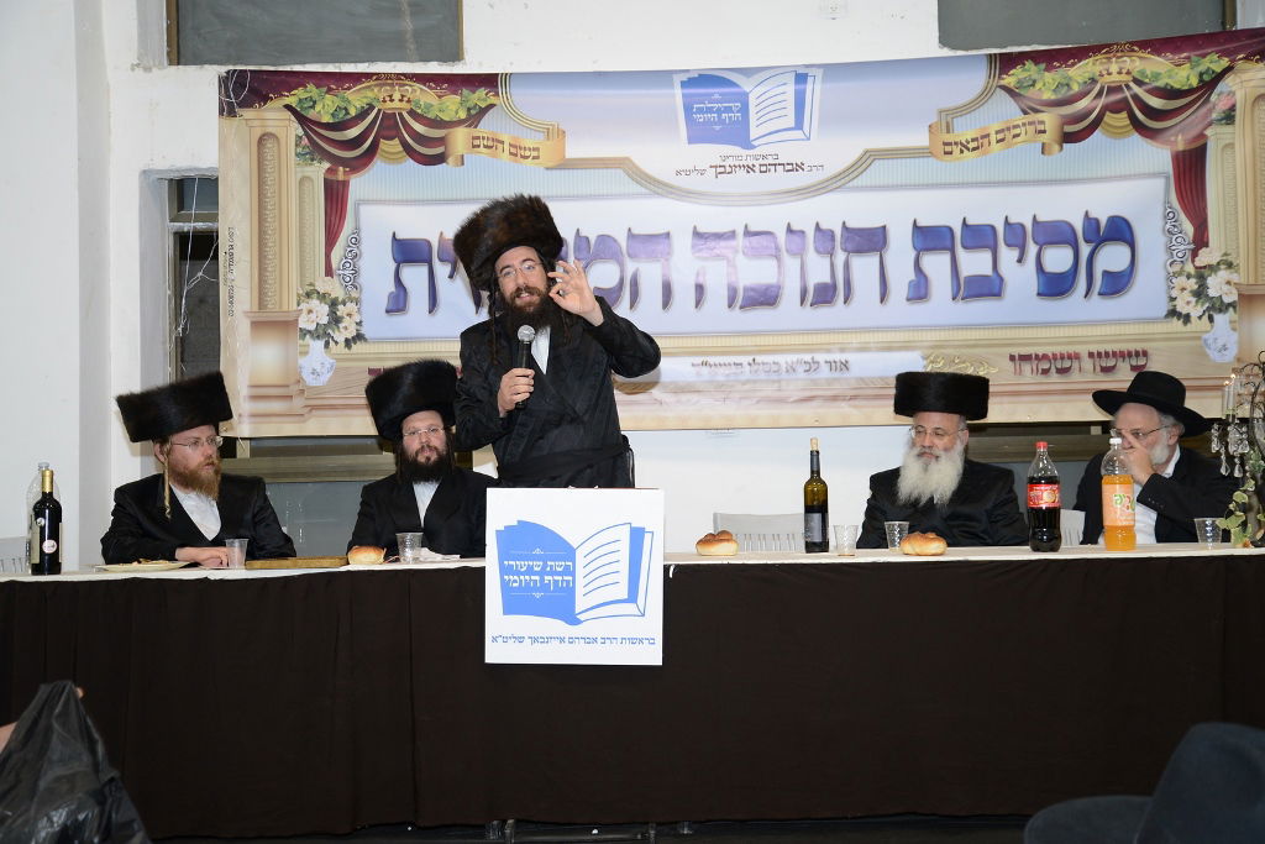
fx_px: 1265
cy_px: 422
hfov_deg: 53.1
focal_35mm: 36
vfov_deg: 36.9
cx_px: 632
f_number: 5
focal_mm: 36
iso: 800
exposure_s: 1/125
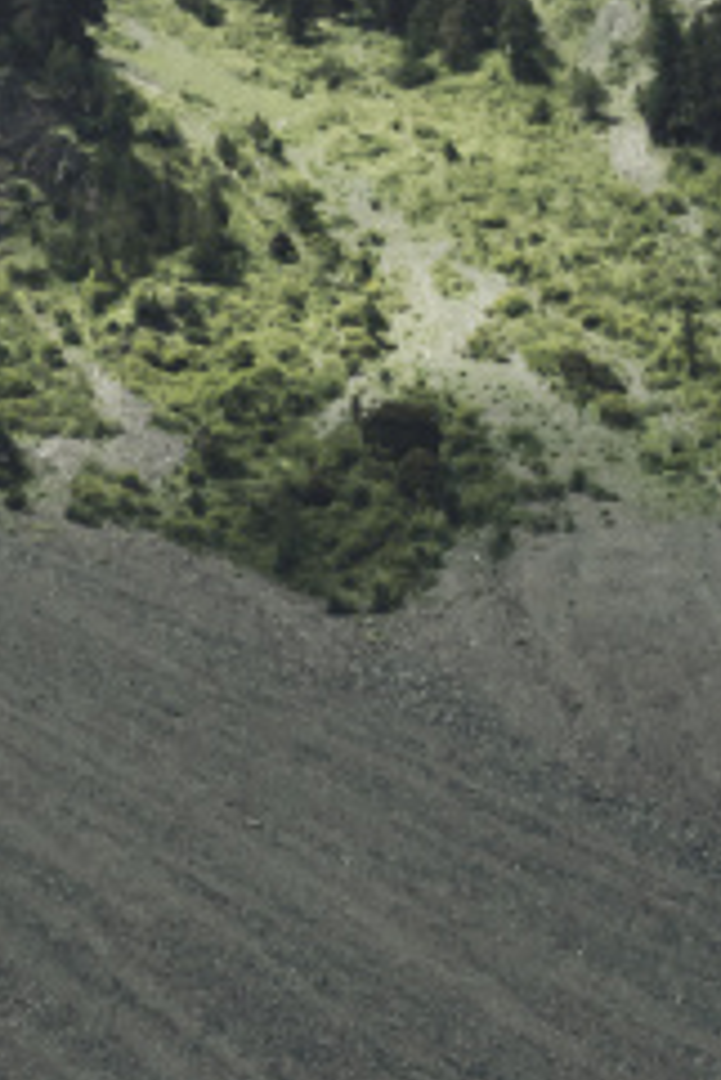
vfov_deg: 9.3
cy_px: 1515
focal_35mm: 216
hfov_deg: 6.1
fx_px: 6494
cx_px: -900
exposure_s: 1/2500
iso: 1000
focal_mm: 29
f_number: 5
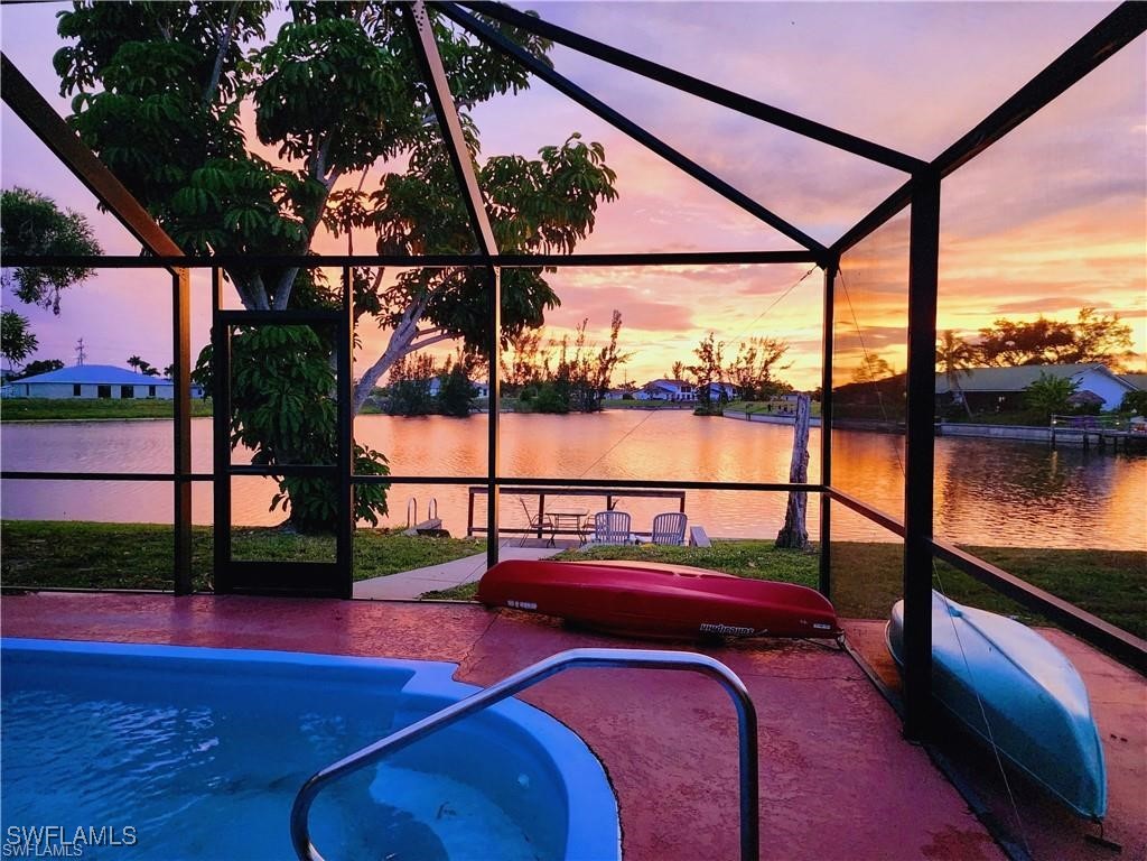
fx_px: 762
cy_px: 430
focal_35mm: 23
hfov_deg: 73.9
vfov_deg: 58.9
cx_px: 574
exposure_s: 1/120
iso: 1000
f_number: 1.8
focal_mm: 6.4
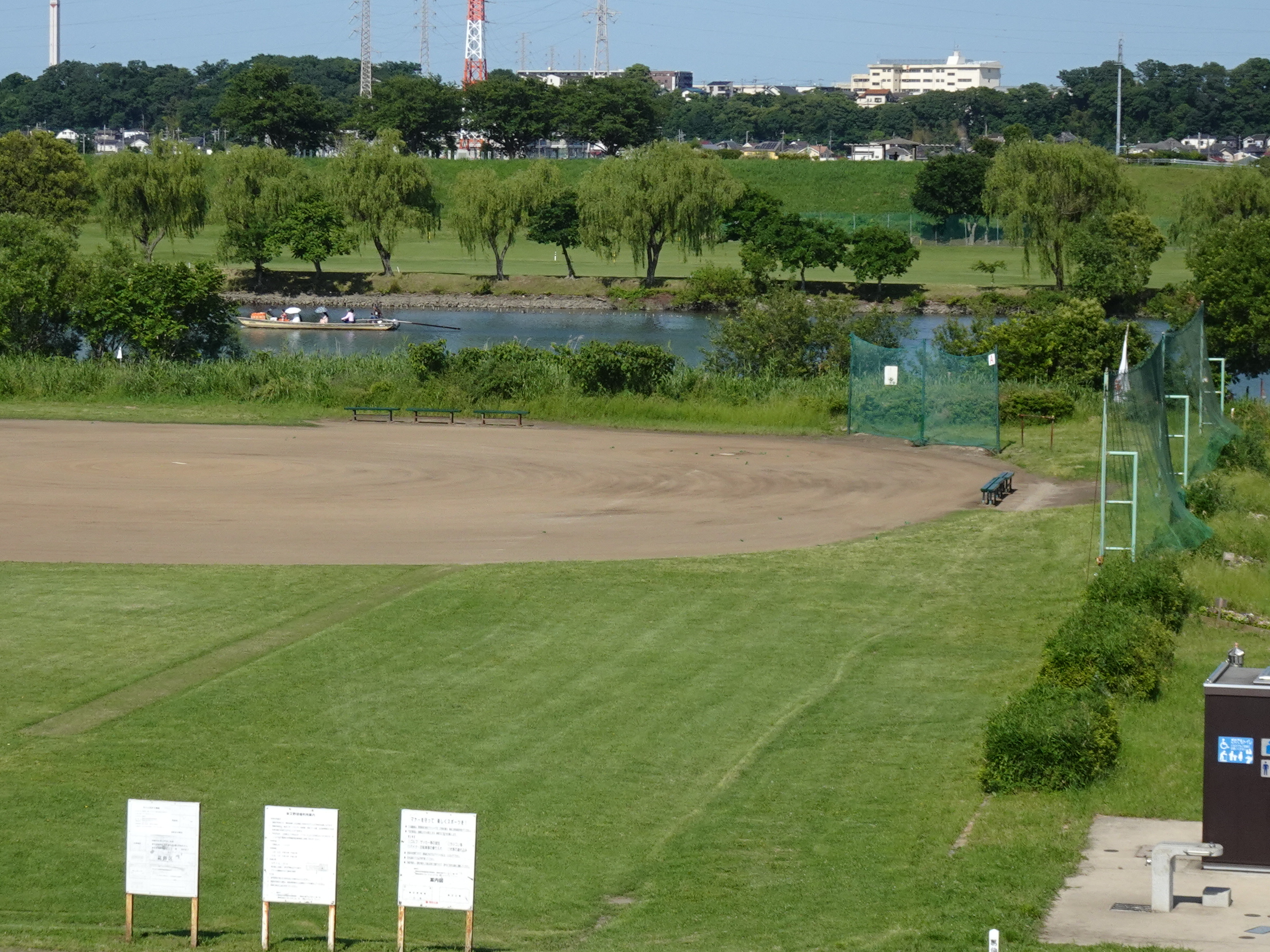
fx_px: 3706
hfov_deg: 19.4
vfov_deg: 14.6
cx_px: 524
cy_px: 434
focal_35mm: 101
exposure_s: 1/800
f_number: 4.5
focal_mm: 10.52
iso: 100
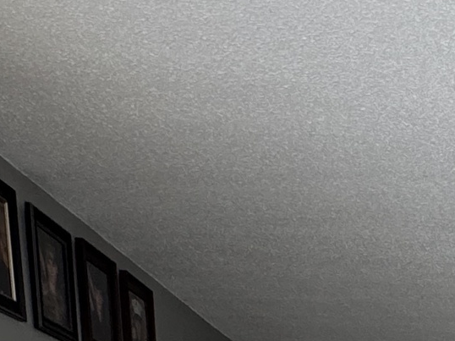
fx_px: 1051
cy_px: 810
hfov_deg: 21.6
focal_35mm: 80
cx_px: 618
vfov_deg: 13.6
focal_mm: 2.22
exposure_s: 1/99
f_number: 2.2
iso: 200
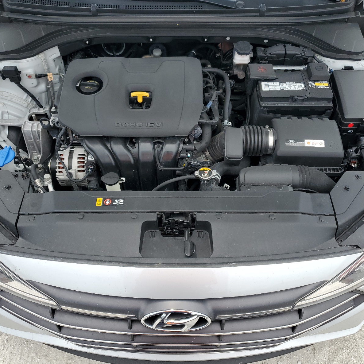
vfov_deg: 52.5
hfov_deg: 52.5
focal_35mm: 31
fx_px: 369
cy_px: 180
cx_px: 181
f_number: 1.5
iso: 50
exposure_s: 1/1250
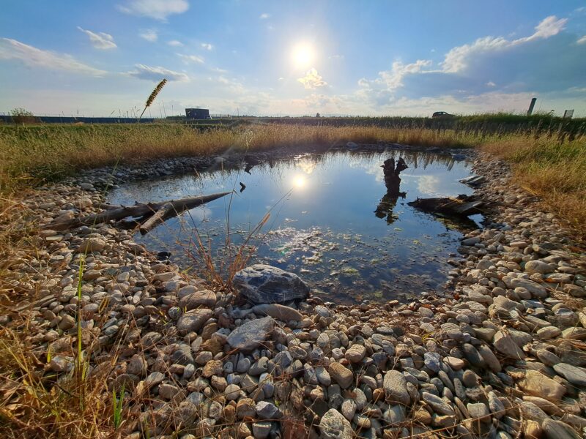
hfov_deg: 106.2
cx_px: 293
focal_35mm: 13
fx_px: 220
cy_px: 220
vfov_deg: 89.9
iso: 50
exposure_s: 1/2415
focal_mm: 1.74
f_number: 2.2
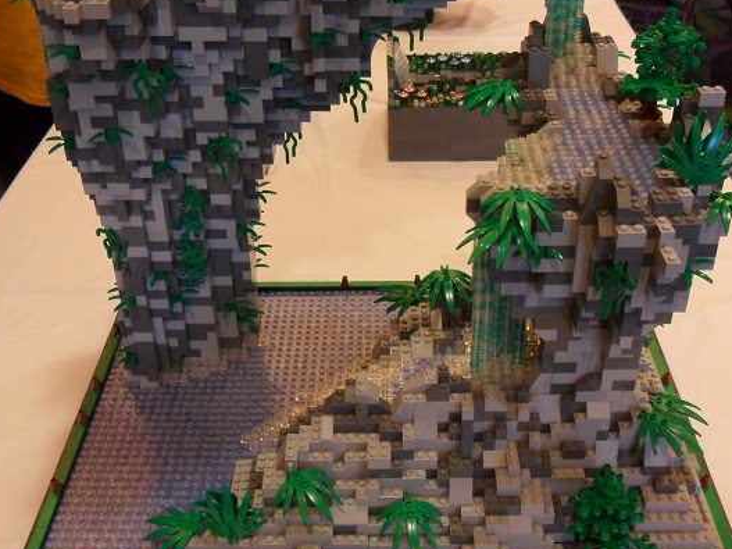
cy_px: 229
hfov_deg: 45.8
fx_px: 867
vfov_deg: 35.0
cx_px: 385
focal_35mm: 41
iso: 200
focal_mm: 4.9
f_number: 3.5
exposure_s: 1/30
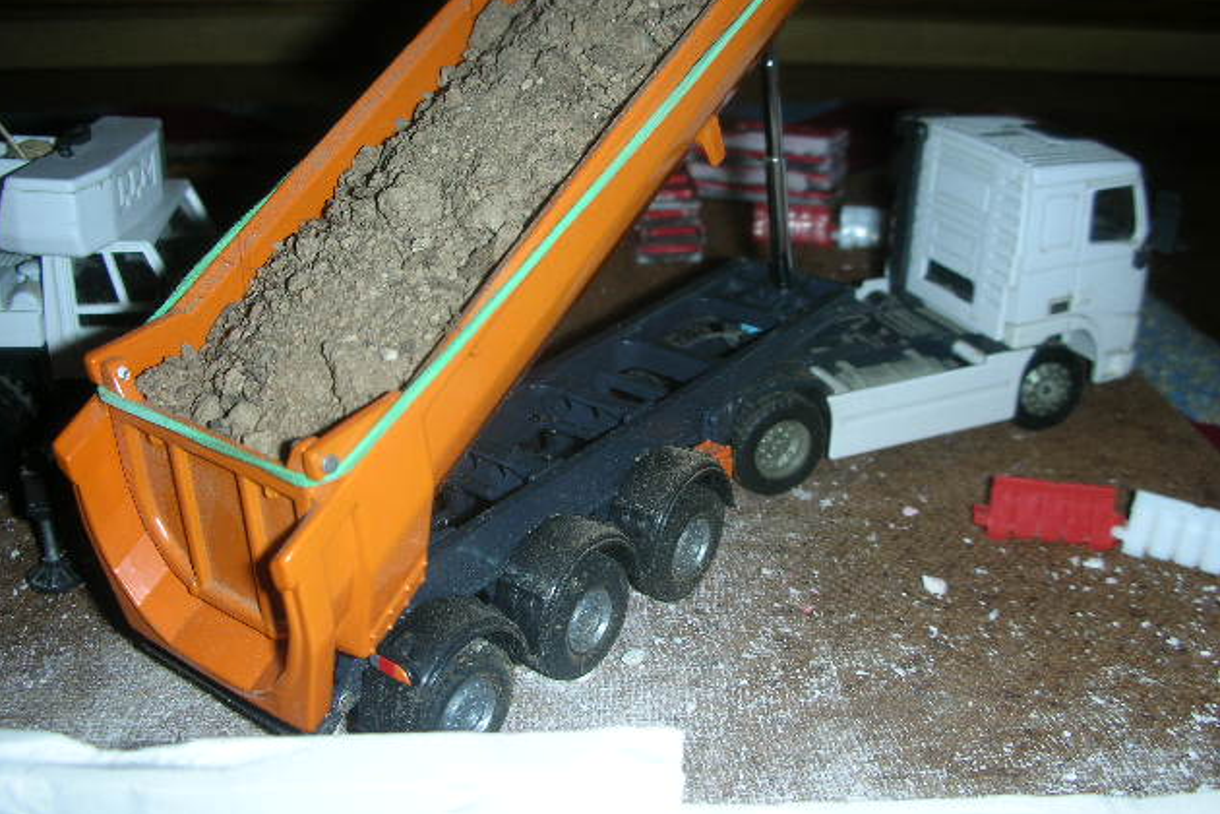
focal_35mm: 37
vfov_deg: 35.9
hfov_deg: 51.9
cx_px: 602
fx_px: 1254
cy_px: 407
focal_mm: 5.8
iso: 50
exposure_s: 1/60.1
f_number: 3
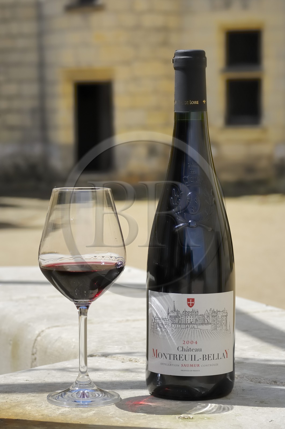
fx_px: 1251
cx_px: 142
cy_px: 214
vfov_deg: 19.5
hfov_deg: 13.0
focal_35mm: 105
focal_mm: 70
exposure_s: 1/250
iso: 100
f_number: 8
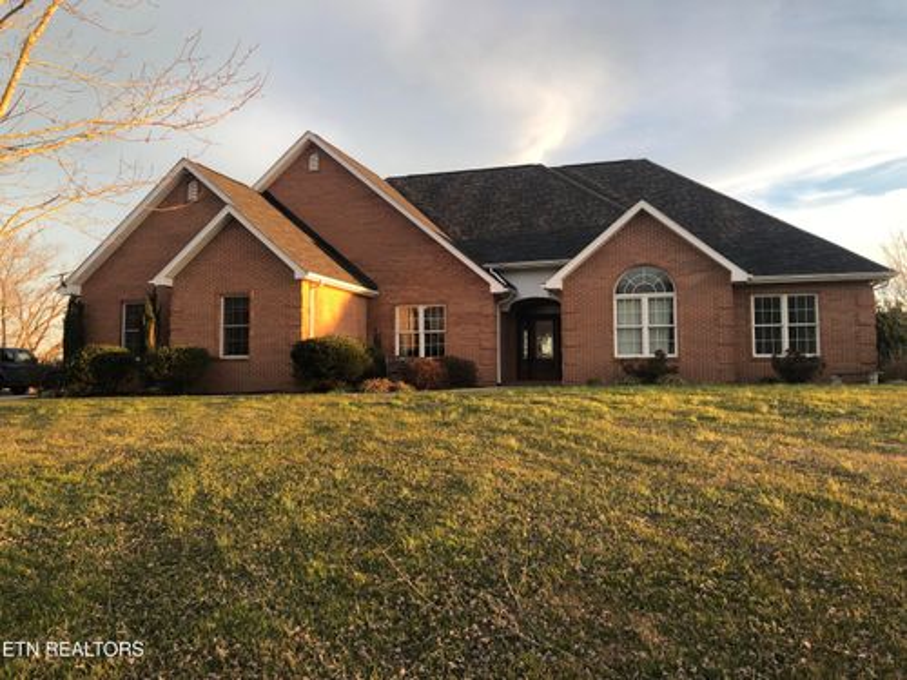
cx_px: 454
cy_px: 340
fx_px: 734
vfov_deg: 49.7
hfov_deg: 63.4
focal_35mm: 28
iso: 20
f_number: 1.8
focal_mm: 3.99
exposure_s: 1/168
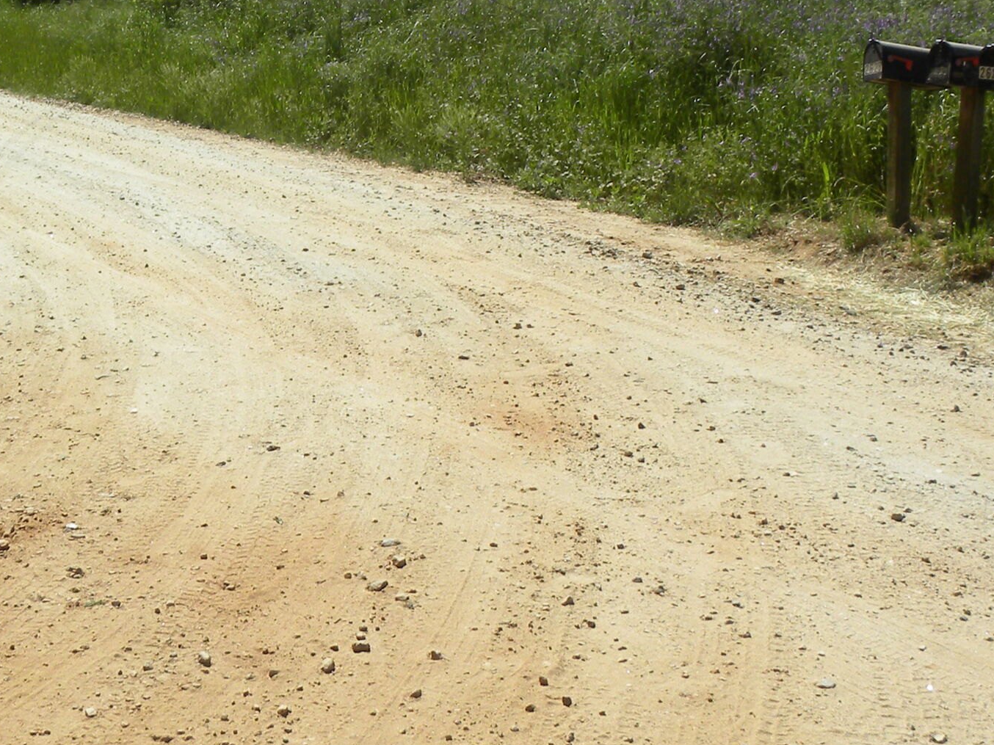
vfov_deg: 24.3
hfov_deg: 32.1
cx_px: 250
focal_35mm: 59
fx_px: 1694
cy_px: 114
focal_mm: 4.6
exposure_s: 1/266
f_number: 6.3
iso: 64
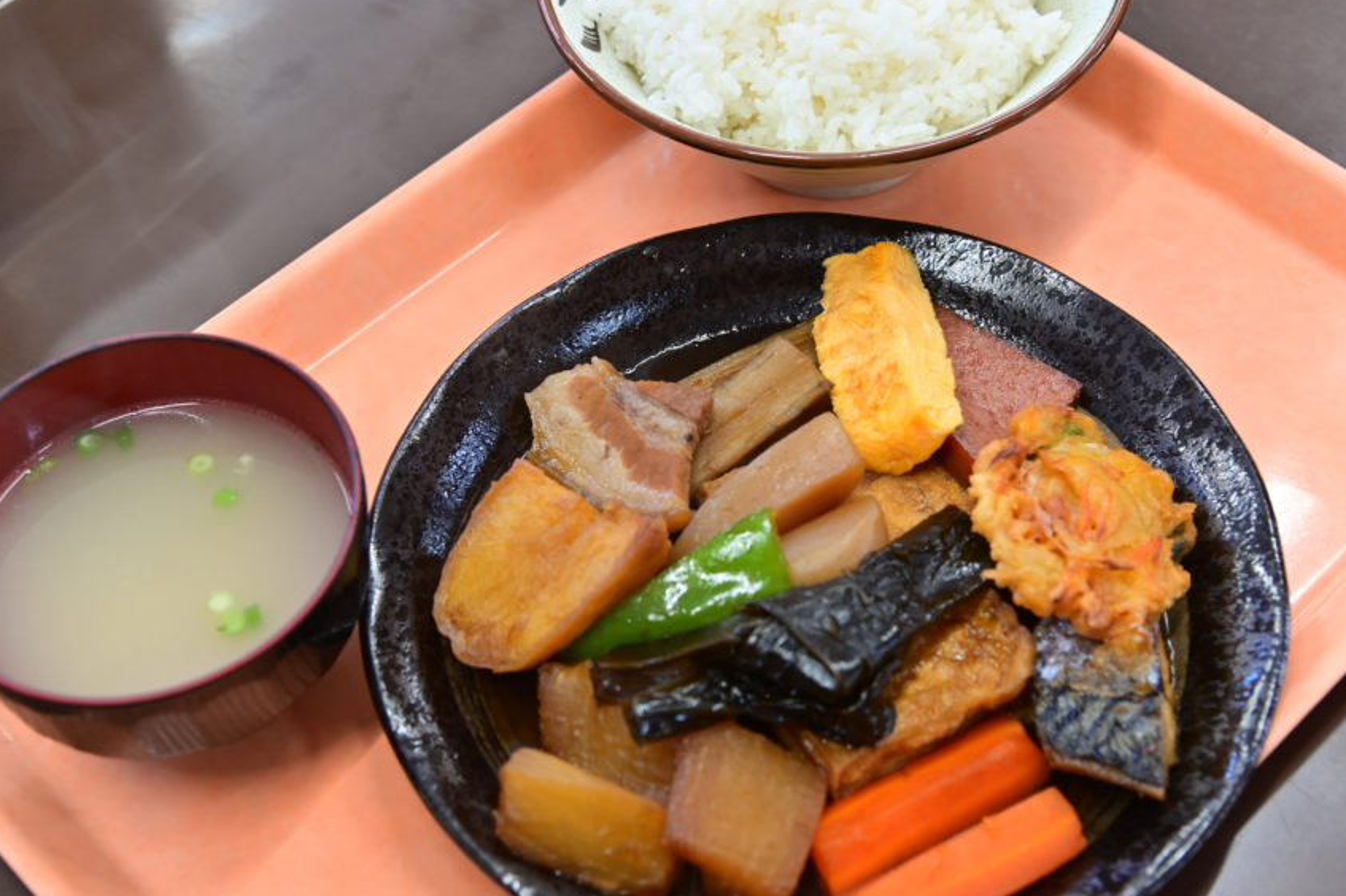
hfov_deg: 34.5
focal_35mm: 58
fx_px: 2168
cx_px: 701
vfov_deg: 23.4
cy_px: 444
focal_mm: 48
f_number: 4
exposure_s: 1/50
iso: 400
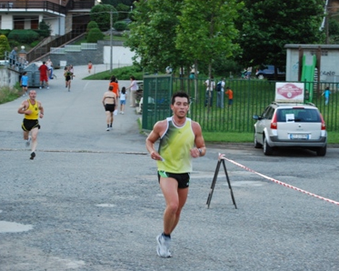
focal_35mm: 94
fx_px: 938
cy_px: 136
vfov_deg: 16.4
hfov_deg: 20.5
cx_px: 177
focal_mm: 55
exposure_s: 1/80
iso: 800
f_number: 5.6
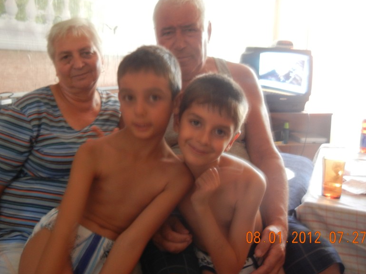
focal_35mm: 40
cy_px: 93
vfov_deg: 35.6
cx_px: 152
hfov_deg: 46.6
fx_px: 423
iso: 200
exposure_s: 1/1.6
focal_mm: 5.4
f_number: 3.5
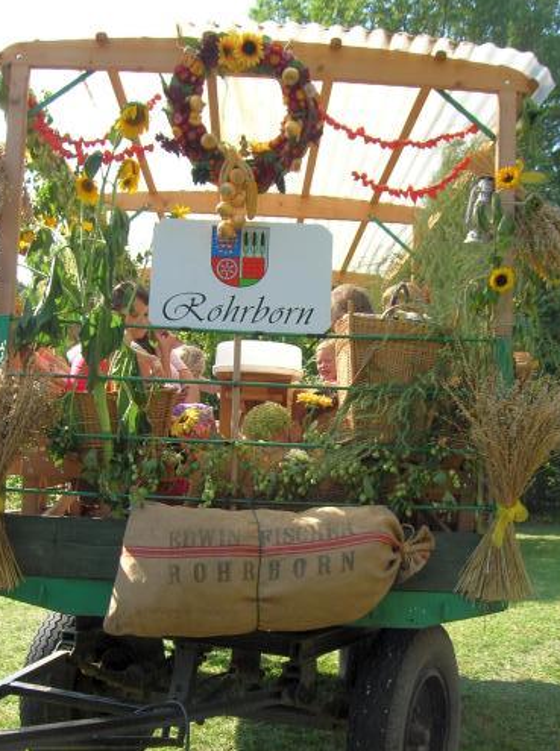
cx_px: 281
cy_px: 449
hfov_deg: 32.8
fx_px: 953
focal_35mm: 44
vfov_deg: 42.8
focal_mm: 5.7
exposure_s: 1/113
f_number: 4.9
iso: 50
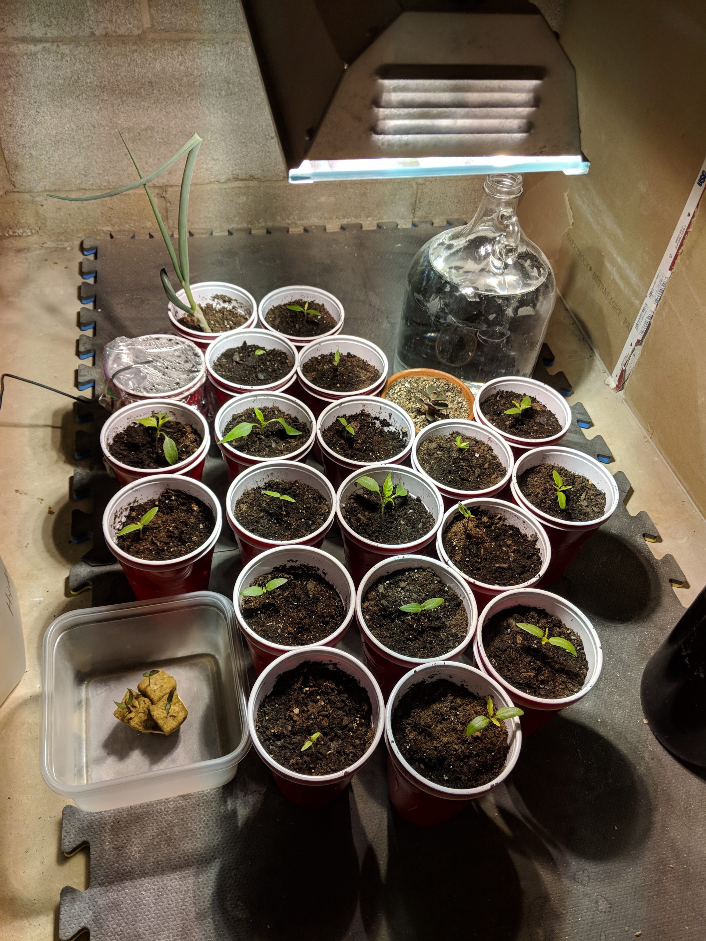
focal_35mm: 27
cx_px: 353
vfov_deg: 65.3
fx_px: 734
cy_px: 470
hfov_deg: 51.4
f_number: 1.8
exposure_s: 1/975
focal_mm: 4.44
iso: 52
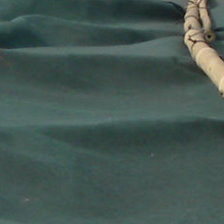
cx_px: -2
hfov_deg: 7.7
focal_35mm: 226
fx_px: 1655
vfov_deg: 6.7
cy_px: -526
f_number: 6.3
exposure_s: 1/302
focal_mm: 4.6
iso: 64
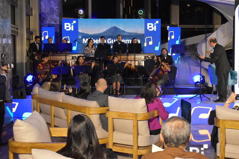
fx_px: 309
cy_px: 80
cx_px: 120
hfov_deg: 42.3
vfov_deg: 28.9
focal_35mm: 46
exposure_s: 1/125
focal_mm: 31
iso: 4000
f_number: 6.3
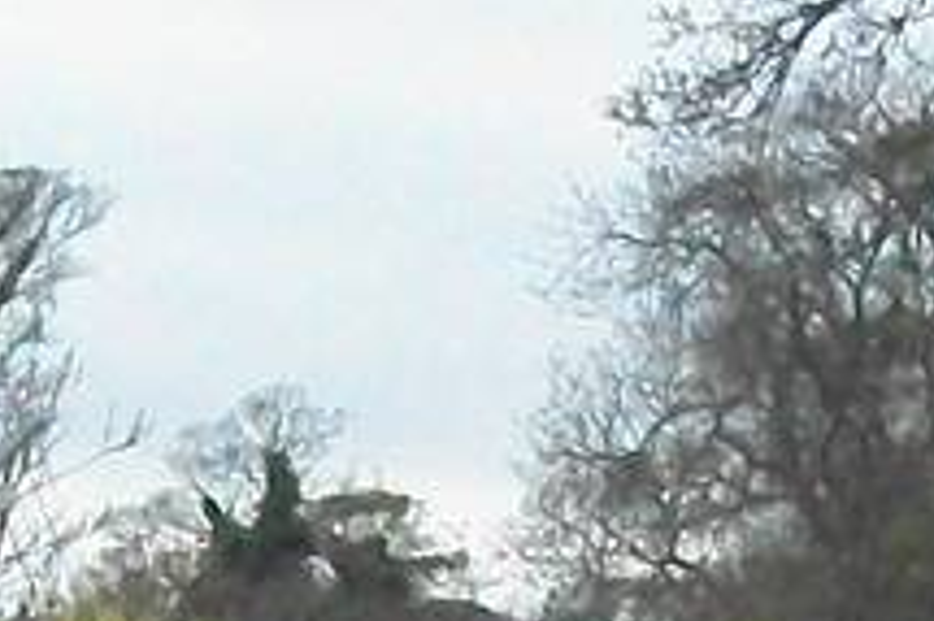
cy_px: 1485
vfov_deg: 5.4
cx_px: -13
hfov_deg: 8.3
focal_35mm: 248
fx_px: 6429
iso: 528
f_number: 2.9
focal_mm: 5.7
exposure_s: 1/500
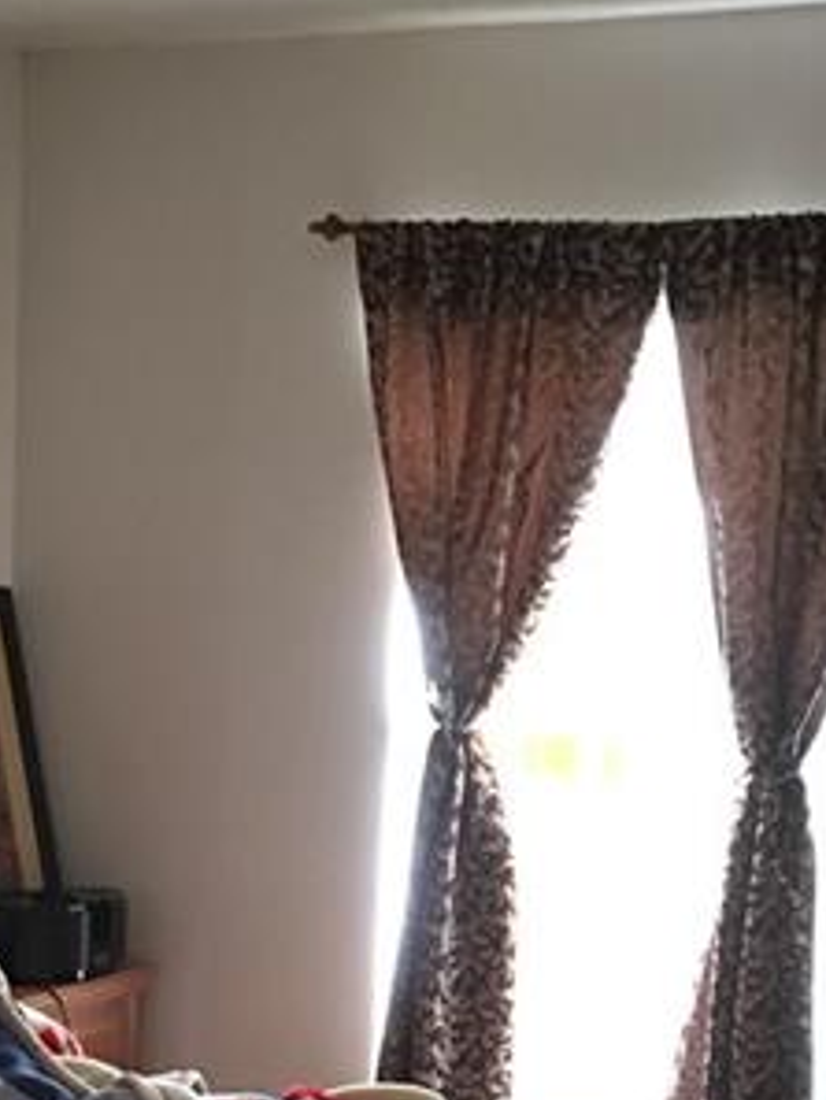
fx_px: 2384
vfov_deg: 25.3
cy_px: 970
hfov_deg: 19.6
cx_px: 248
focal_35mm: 75
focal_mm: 4.15
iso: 80
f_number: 2.2
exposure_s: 1/10
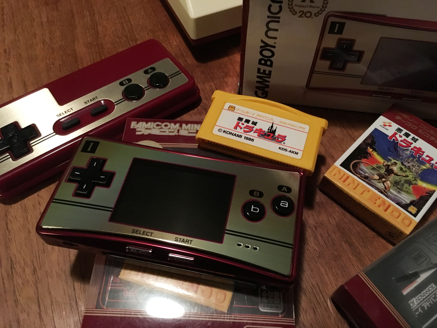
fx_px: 366
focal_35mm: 29
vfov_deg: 48.2
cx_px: 218
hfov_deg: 61.7
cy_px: 164
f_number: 2.2
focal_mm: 4.15
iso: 320
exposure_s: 1/17
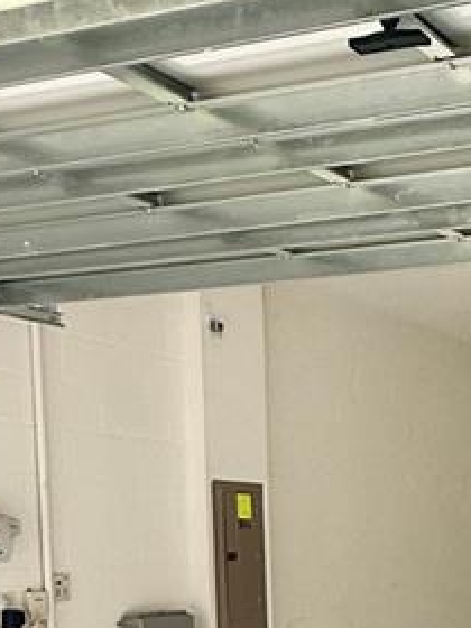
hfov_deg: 21.0
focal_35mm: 60
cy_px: 619
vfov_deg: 30.1
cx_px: 693
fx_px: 1089
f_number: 2.2
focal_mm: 2.22
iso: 64
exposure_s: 1/249
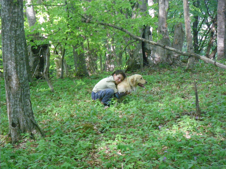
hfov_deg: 20.9
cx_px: 113
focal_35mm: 94
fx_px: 614
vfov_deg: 15.7
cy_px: 84
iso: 800
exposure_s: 1/80
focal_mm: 16.7
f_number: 5
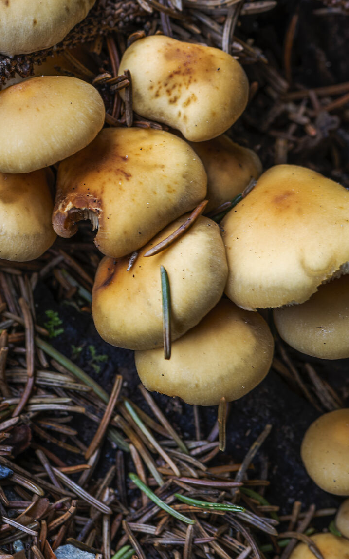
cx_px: 50
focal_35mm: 224
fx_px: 3408
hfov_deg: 5.9
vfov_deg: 9.4
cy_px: 229
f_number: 11
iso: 64
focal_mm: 105
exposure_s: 1/5
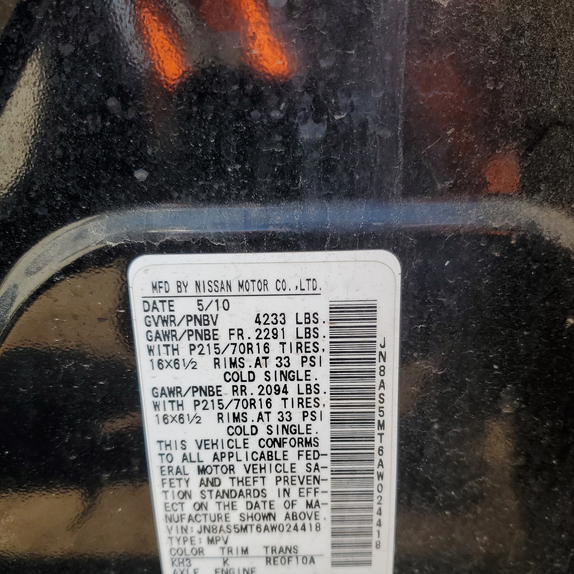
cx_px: 288
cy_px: 339
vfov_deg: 52.2
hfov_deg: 52.5
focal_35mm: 31
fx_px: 582
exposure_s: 1/278
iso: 50
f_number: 1.5
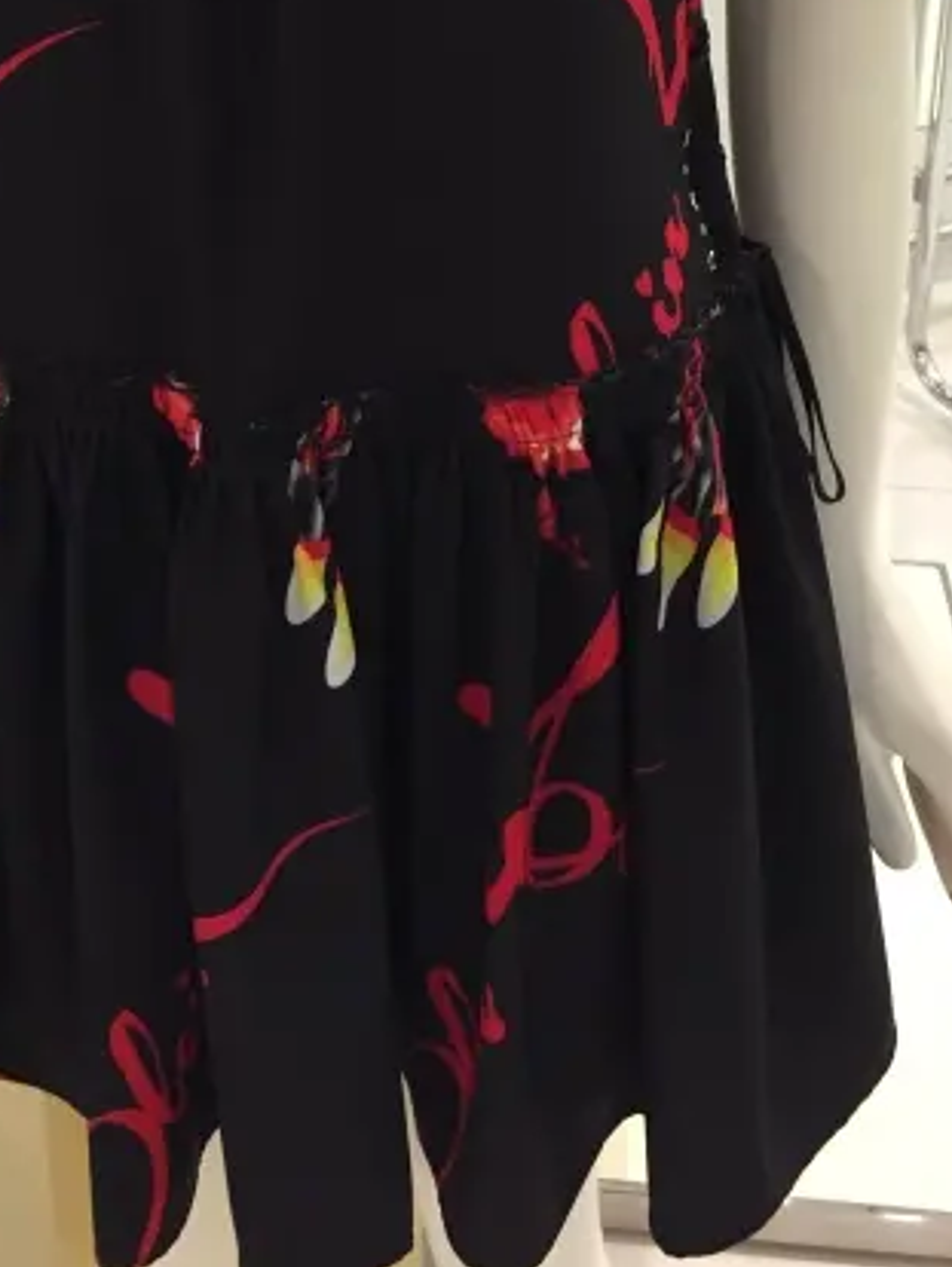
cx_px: 334
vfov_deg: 32.1
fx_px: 2051
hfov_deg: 26.0
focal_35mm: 56
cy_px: 52
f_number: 2.2
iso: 160
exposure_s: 1/33
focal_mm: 4.15
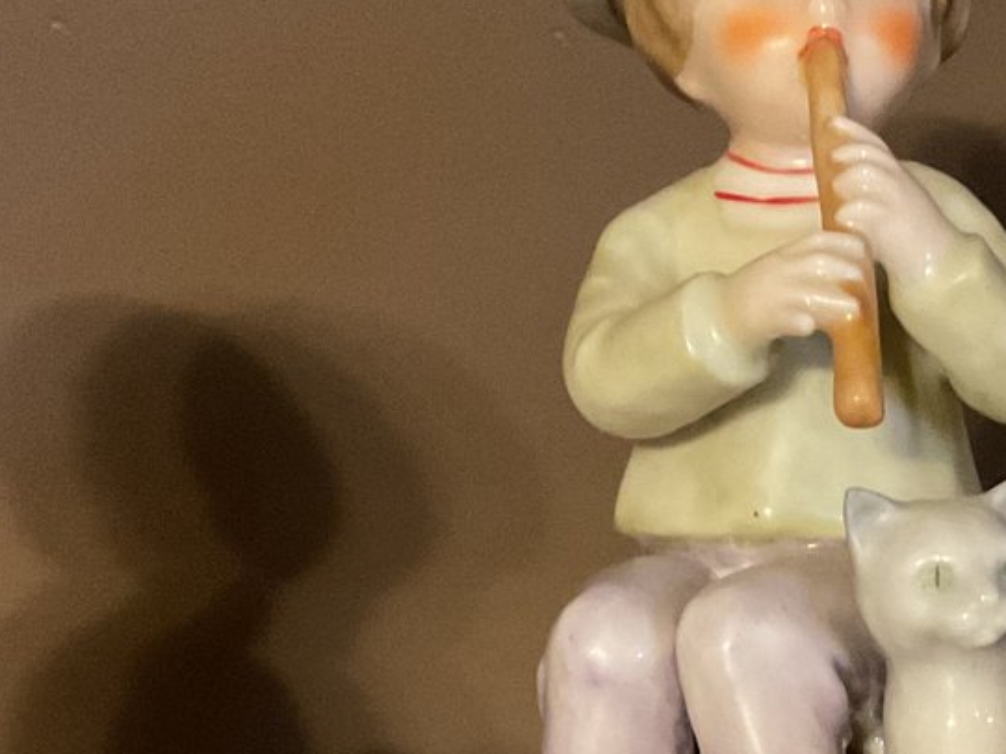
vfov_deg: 17.9
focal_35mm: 81
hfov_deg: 23.6
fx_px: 2353
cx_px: 873
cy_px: 692
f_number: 1.8
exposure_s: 1/24
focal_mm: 3
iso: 500
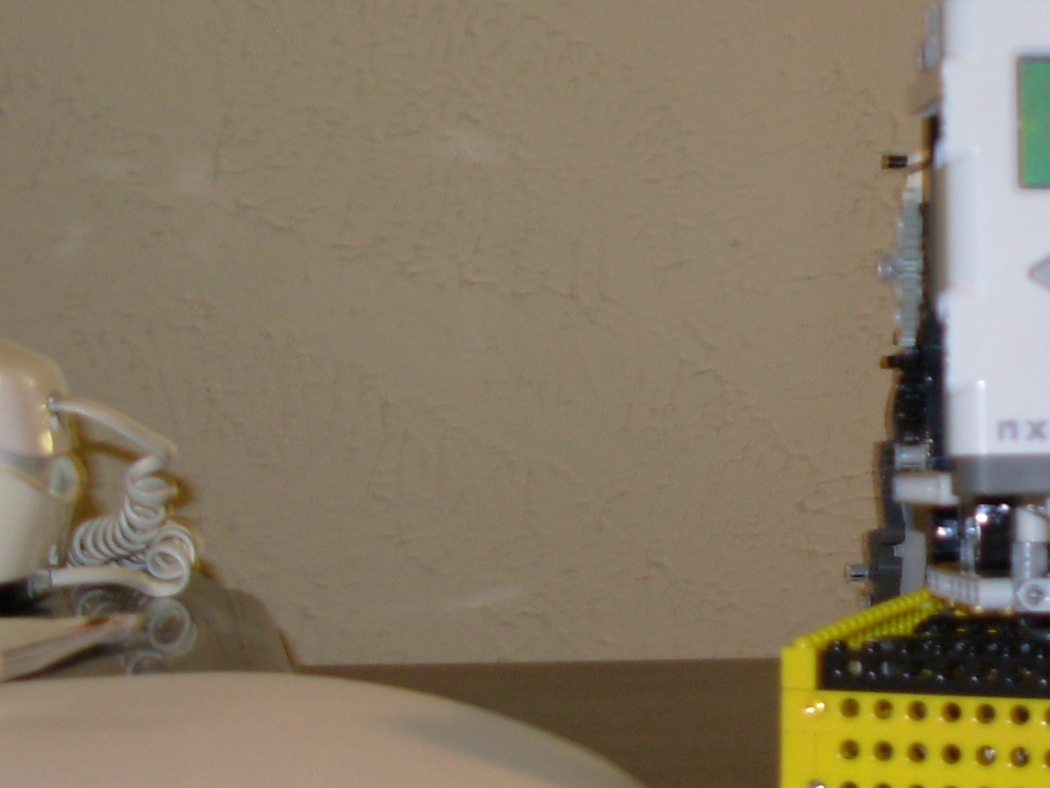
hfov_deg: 15.4
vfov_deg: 11.8
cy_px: 215
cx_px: 1073
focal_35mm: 125
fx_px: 3793
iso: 50
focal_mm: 8.5
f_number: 3.2
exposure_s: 1/7.6
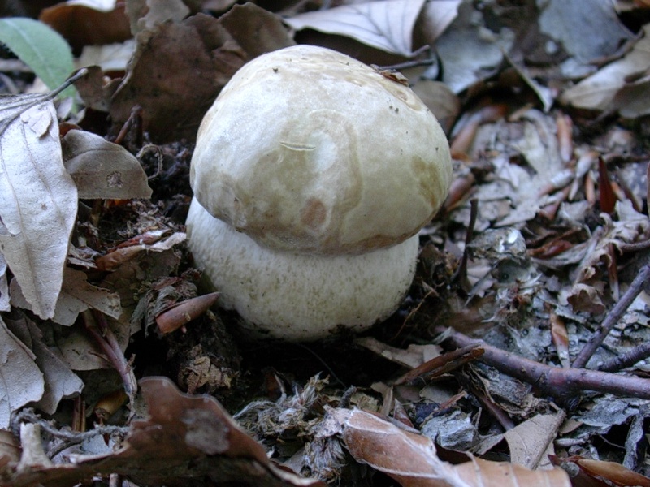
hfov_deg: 34.3
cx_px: 325
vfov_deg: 26.1
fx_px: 1052
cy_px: 244
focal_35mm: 56
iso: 70
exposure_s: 1/9.2
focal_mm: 8.4
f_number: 3.2
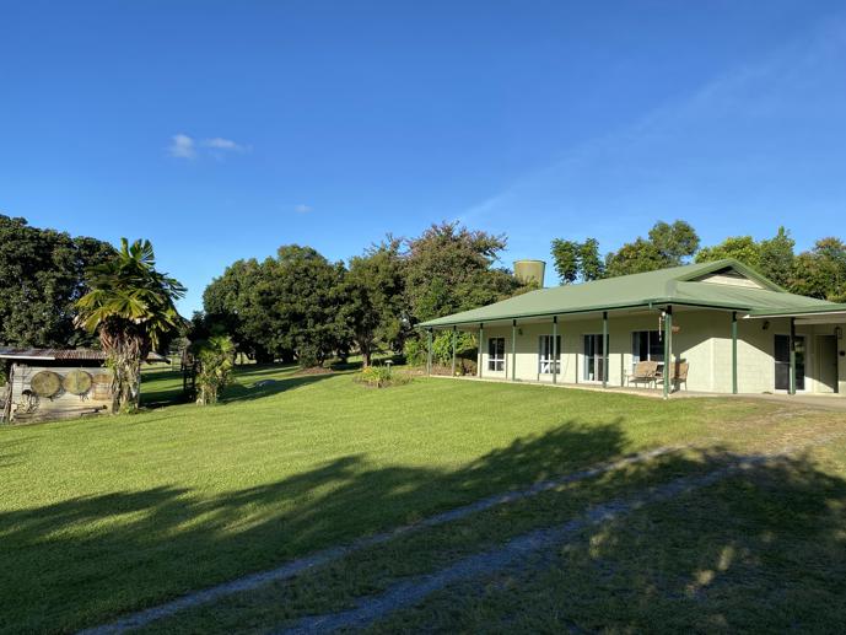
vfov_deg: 53.1
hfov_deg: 67.3
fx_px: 636
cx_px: 423
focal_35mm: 26
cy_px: 318
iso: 32
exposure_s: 1/1838
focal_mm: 4.25
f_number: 1.8
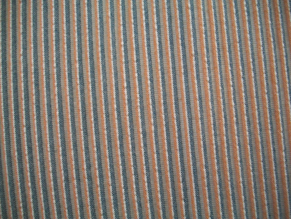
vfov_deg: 44.2
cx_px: 146
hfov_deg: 56.8
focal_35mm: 32
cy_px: 110
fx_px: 269
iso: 80
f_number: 2.9
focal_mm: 5.7
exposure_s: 1/80
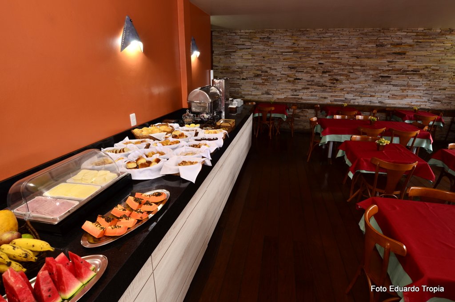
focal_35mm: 18
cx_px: 228
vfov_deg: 67.2
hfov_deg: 90.1
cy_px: 151
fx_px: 227
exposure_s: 1/1.3
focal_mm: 12
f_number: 10
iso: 100
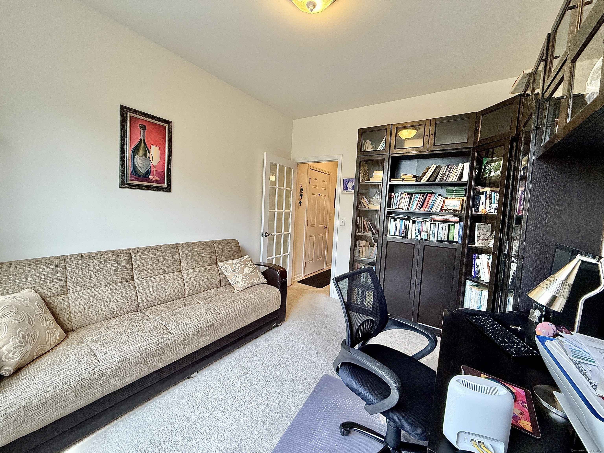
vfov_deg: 85.7
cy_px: 226
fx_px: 244
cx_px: 302
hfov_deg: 102.1
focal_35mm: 14
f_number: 2.2
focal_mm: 2.22
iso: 200
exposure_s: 1/120
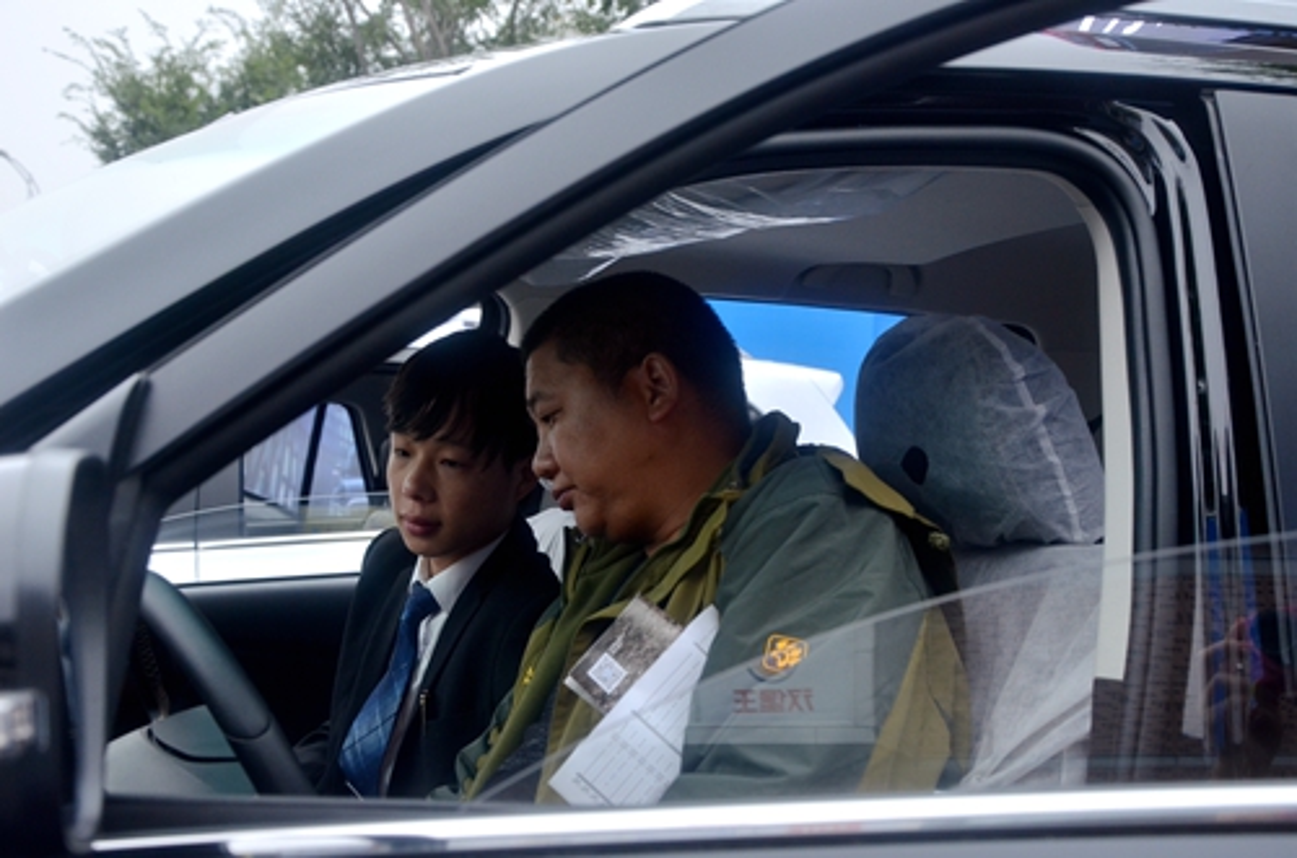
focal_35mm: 57
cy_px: 429
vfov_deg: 23.7
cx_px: 648
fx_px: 2049
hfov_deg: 35.1
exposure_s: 1/250
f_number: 5.6
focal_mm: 38
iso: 500
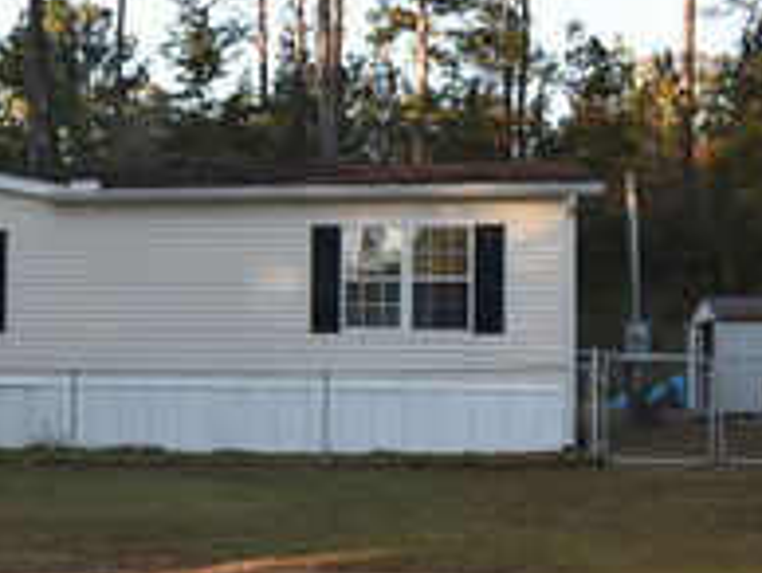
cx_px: -134
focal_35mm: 76
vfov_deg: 19.4
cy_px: 355
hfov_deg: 23.6
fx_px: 1675
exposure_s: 1/125
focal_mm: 20
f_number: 5.6
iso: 140
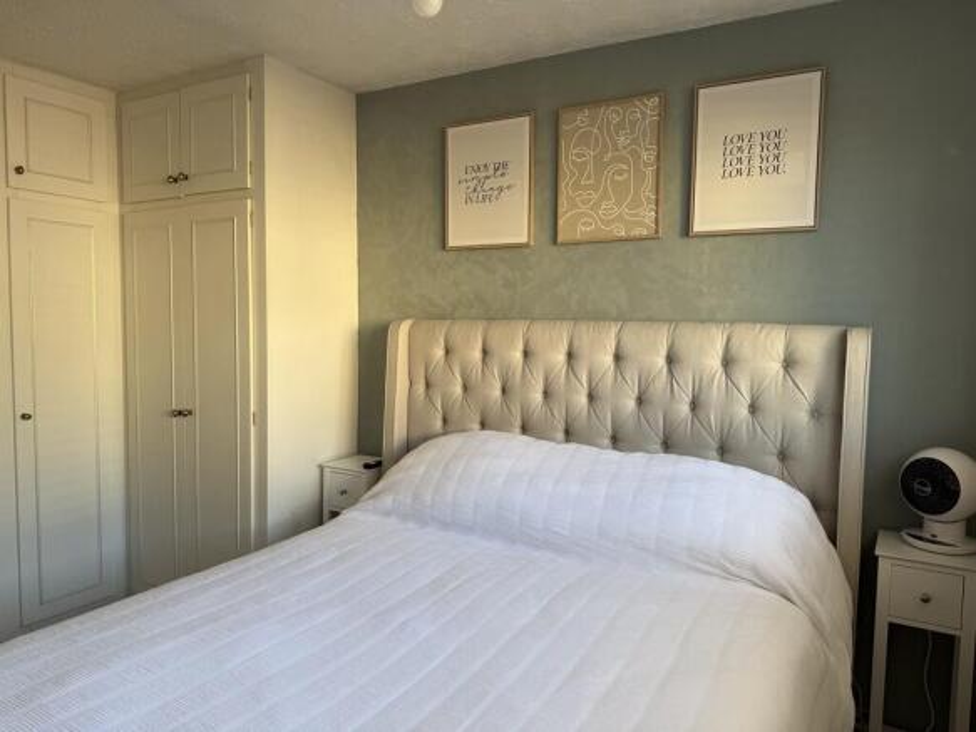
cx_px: 488
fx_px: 677
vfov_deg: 56.8
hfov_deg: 71.6
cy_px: 366
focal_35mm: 24
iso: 80
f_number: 1.78
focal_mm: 6.76
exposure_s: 1/121
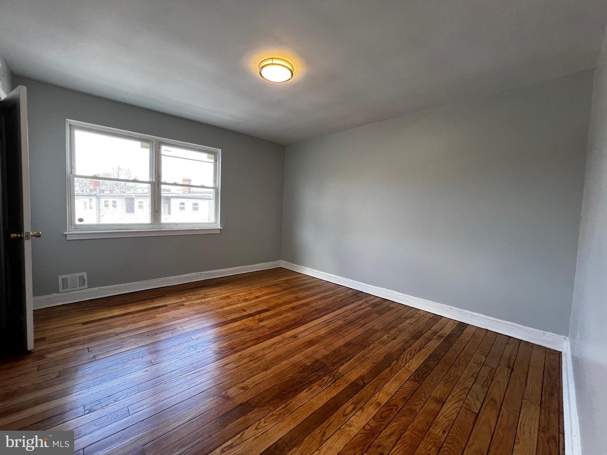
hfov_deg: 106.2
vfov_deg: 89.9
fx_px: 228
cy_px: 228
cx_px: 304
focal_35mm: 13
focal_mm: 1.57
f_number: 1.8
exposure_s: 1/120
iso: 125
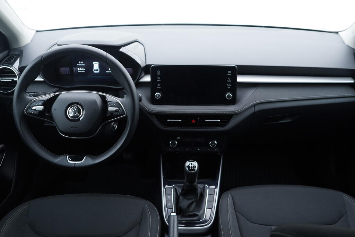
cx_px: 178
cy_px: 118
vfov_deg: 36.9
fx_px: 355
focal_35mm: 36
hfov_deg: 53.1
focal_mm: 24
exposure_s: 1/40
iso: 200
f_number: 2.8
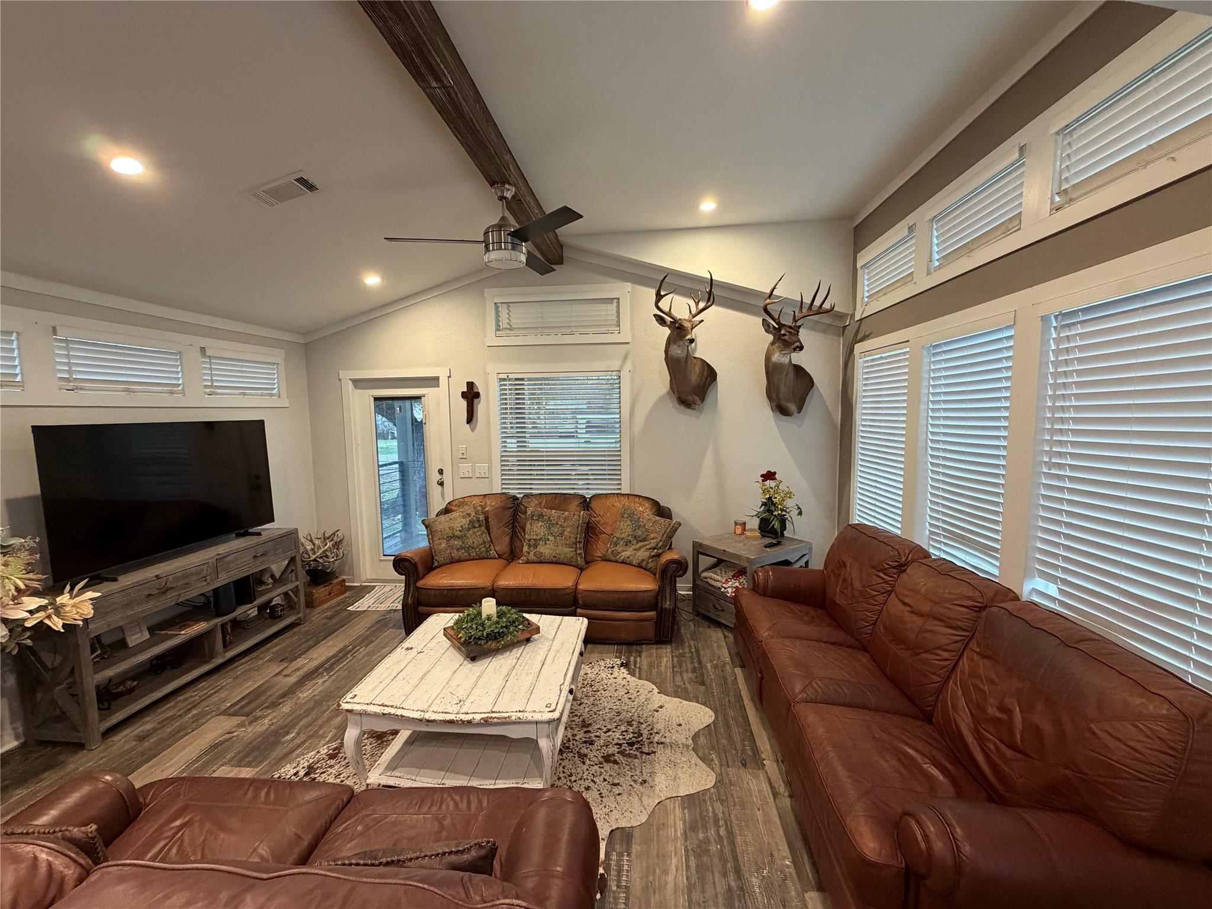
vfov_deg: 85.7
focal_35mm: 14
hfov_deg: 102.1
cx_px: 606
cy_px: 454
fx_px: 490
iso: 400
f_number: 2.2
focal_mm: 2.22
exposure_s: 1/60
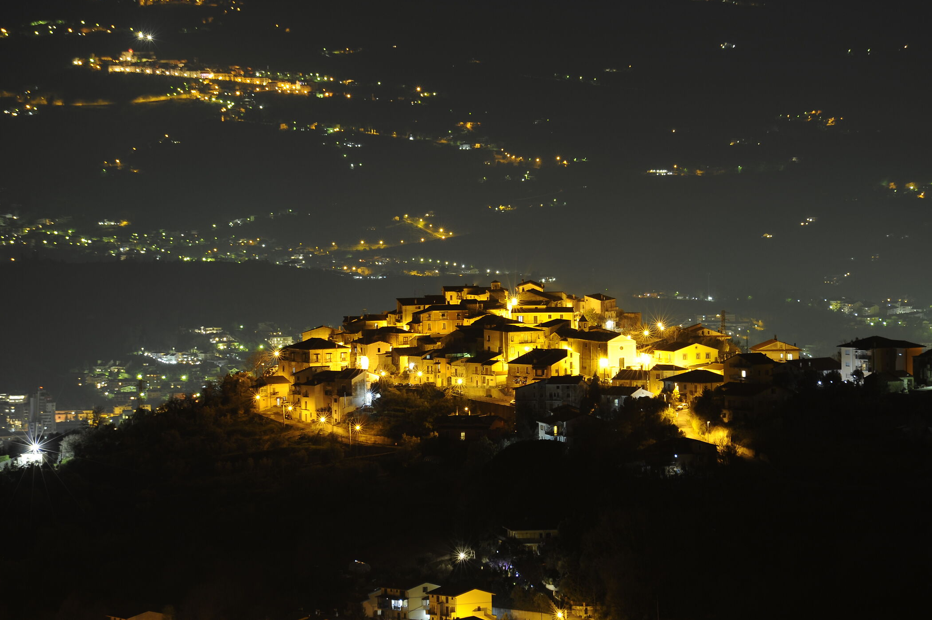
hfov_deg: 6.0
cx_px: 510
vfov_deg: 4.0
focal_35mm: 342
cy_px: 302
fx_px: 8849
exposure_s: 30
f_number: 10
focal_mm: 300
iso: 200
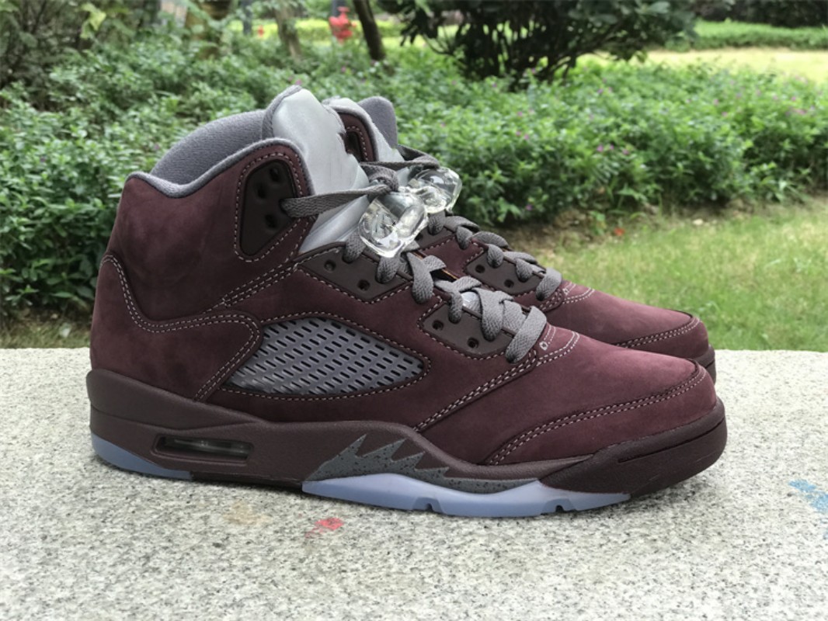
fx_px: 1364
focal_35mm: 57
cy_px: 310
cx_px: 414
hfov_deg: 33.8
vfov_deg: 25.7
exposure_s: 1/100
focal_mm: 6.6
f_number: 2.8
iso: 32
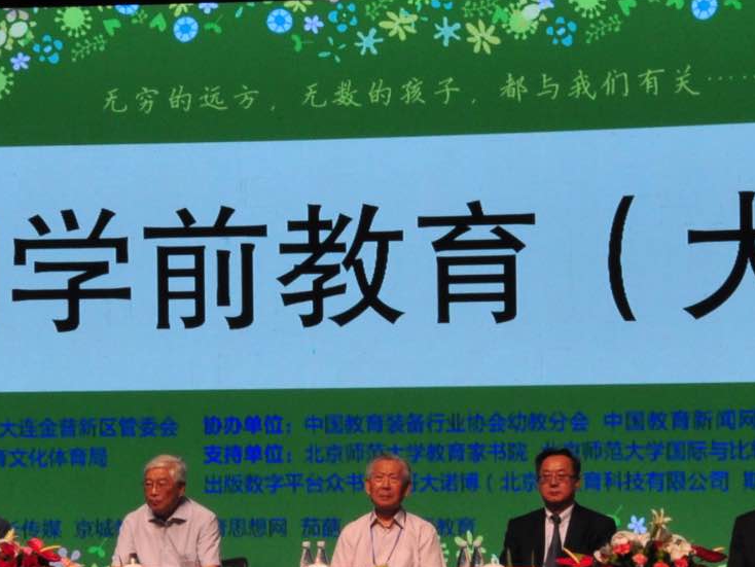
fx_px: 1393
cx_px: 393
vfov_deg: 22.9
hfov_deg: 30.3
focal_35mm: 64
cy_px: 358
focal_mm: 25
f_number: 22
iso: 400
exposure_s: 1/8
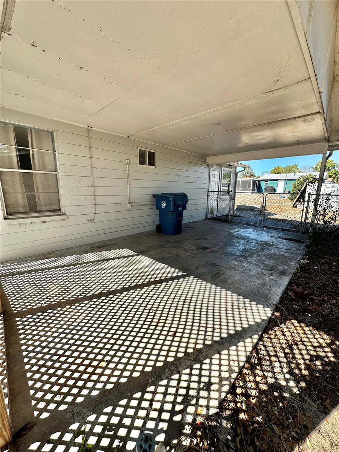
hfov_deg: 85.7
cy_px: 226
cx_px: 170
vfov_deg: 102.1
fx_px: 183
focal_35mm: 14
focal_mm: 2.22
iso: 40
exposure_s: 1/351
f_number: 2.2
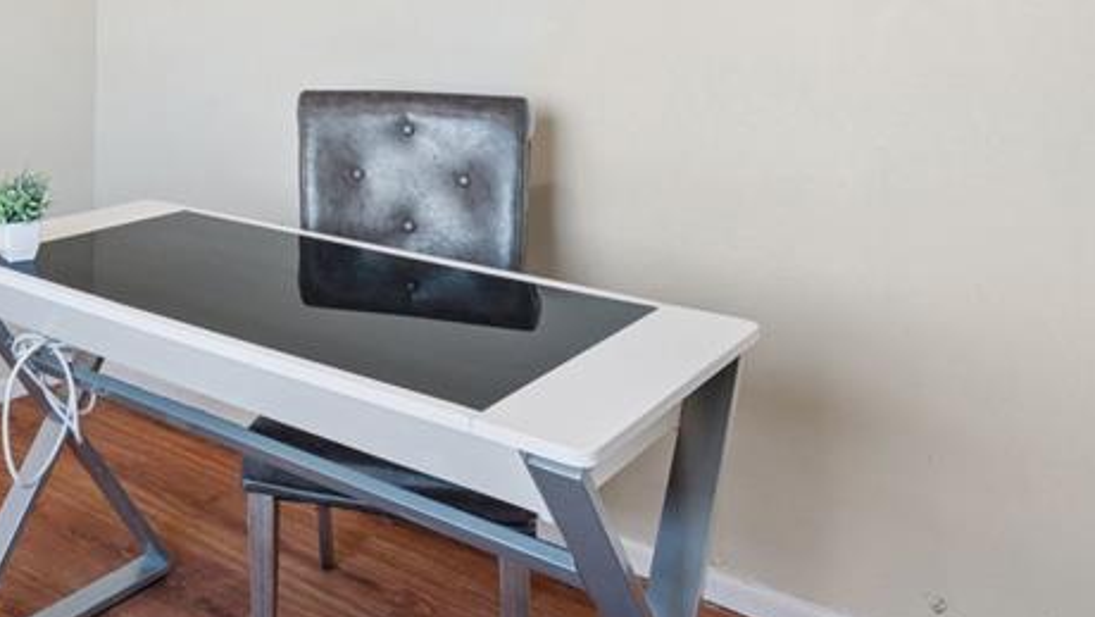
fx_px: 1016
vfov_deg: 32.2
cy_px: 67
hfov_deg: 50.8
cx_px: 129
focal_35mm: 35
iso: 800
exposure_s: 1/13
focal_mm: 15
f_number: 11
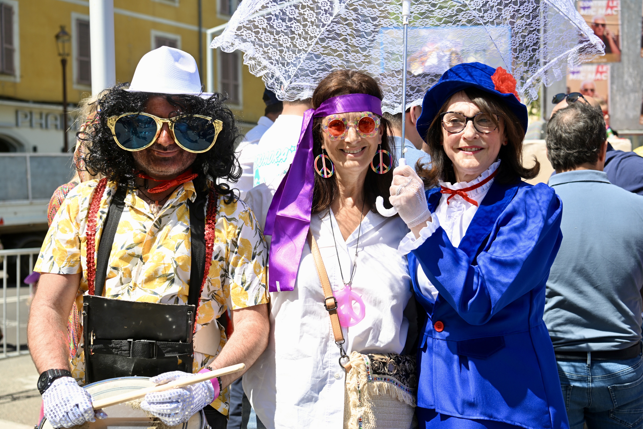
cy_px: 214
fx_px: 893
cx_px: 322
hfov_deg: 39.6
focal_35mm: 50
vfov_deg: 27.0
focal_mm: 50
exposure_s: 1/400
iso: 100
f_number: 5
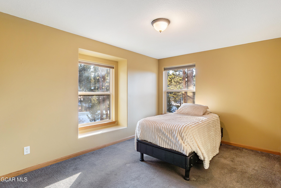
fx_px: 141
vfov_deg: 67.5
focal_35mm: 18
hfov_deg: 90.0
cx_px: 140
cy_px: 94
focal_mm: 12
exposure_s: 1/2
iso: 100
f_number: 10
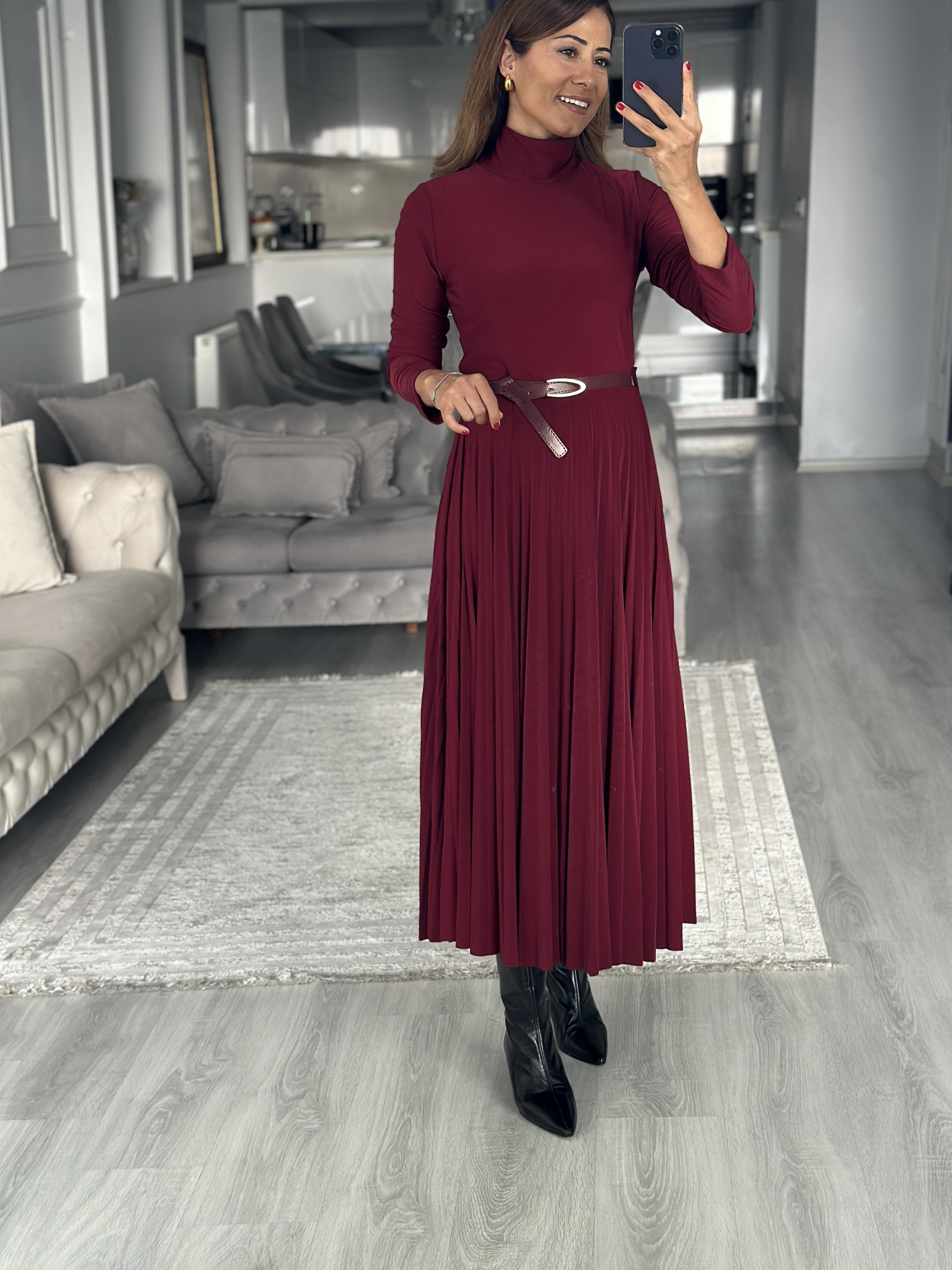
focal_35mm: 55
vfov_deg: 34.9
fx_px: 2017
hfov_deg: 26.5
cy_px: 555
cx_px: 538
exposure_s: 1/60
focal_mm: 6.86
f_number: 1.78
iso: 125
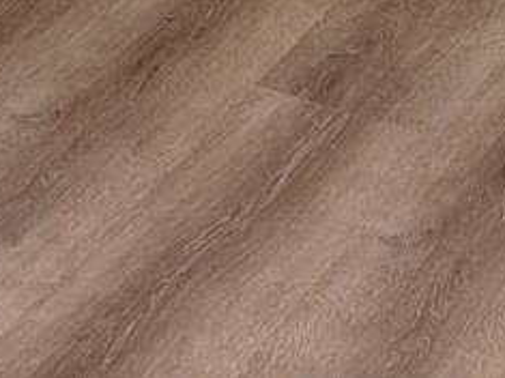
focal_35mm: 153
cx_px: 514
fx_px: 2231
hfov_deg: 12.7
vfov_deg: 8.0
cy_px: -824
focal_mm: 6.86
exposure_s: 1/121
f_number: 1.78
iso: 100
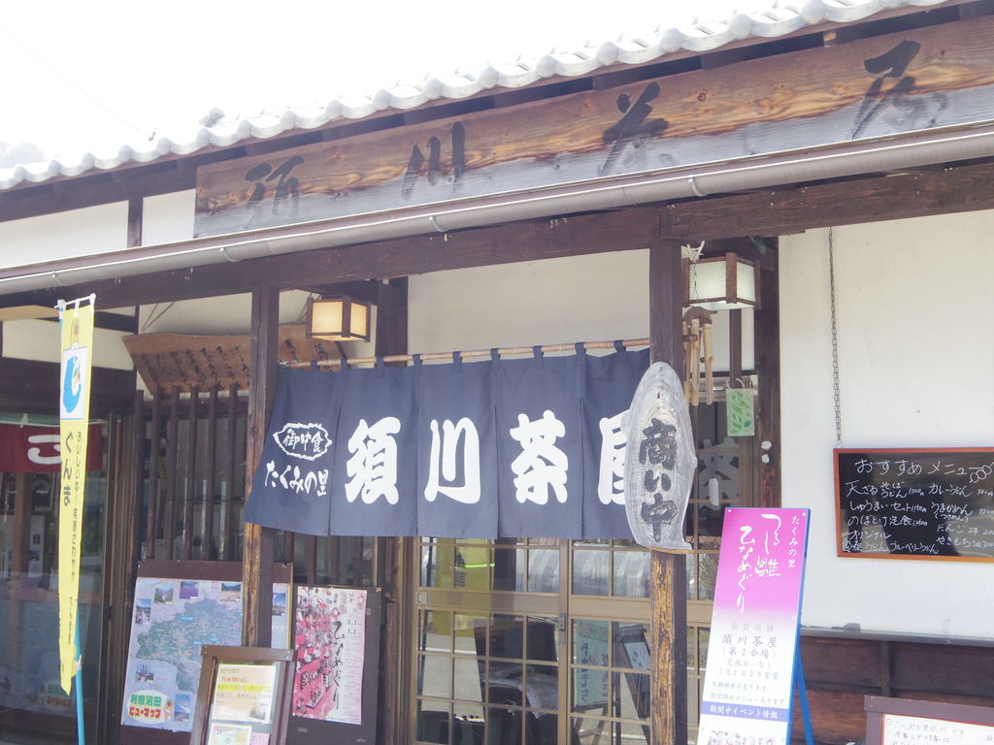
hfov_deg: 40.4
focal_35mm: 47
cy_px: 372
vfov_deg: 30.9
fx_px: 1350
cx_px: 497
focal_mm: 8.5
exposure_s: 1/320
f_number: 3.2
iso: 250
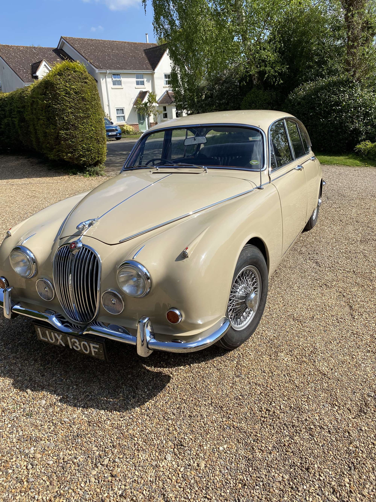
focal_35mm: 26
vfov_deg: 67.3
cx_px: 188
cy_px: 251
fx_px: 377
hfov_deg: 53.1
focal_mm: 4.25
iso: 32
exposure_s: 1/3300
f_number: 1.8
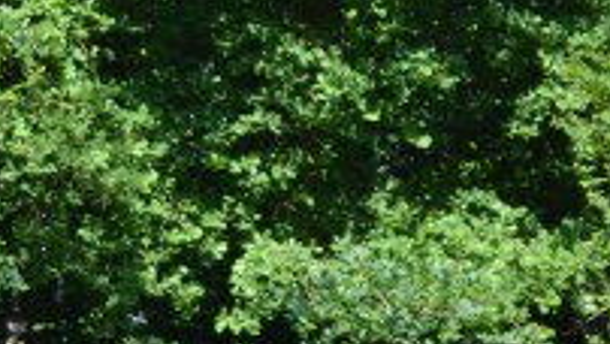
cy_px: 466
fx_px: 6922
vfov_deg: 2.8
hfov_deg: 5.0
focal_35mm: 428
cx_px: -432
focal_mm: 55
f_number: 5.6
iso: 100
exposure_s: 1/125
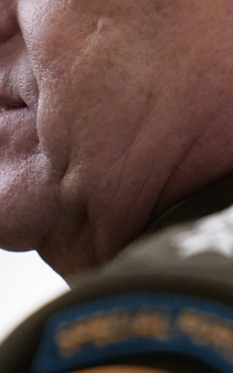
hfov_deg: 5.4
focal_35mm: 242
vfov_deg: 8.7
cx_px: 130
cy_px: 179
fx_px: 2458
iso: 6400
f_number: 2.8
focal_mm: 70
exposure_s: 1/125
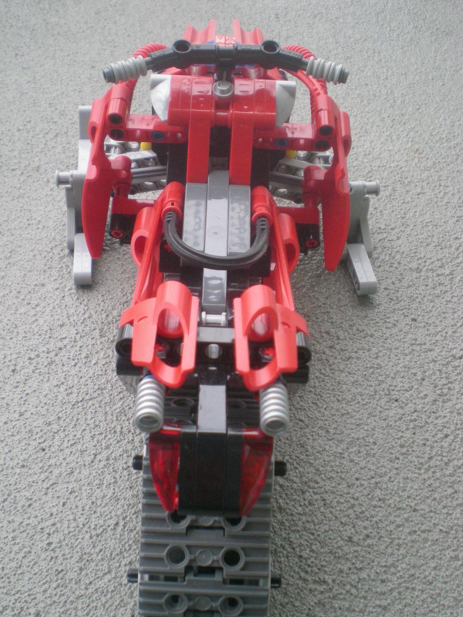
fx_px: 767
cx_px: 212
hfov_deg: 33.6
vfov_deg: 43.8
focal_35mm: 43
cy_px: 332
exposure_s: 1/45.6
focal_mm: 6.3
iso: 200
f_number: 3.1
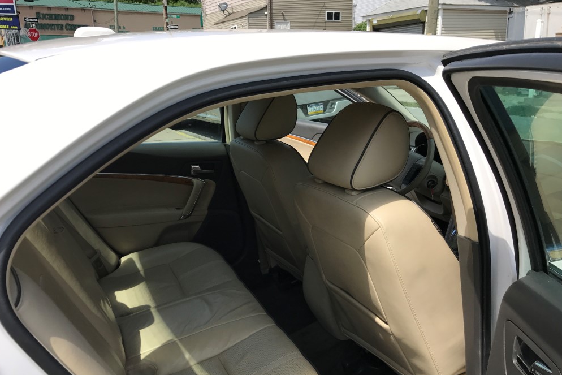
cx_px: 281
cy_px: 214
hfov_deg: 61.9
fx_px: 468
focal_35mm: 30
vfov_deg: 43.5
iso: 20
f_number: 1.8
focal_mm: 3.99
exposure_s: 1/1880
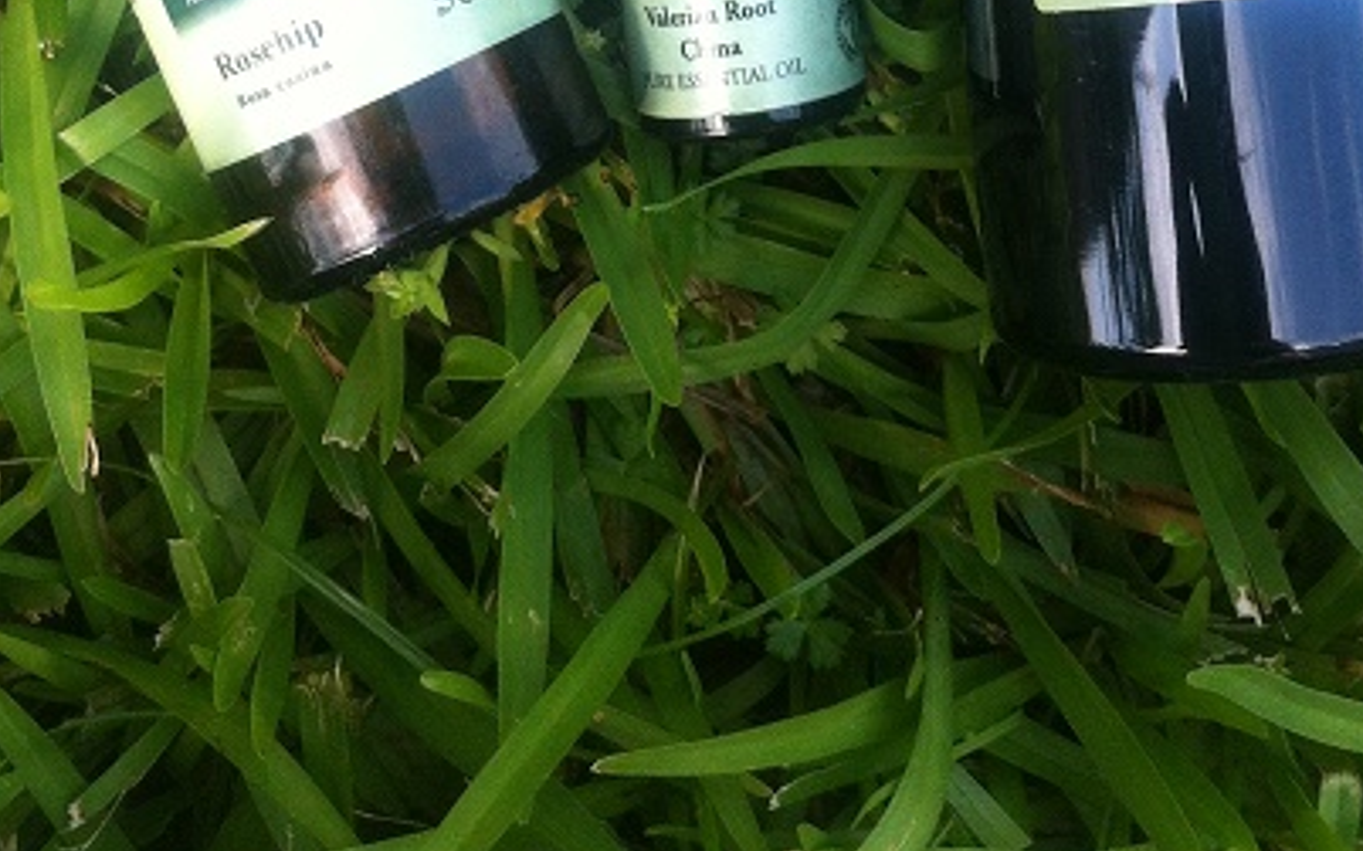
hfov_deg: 27.8
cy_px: -422
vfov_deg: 16.1
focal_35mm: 74
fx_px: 2748
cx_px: 743
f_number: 2.8
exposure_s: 1/120
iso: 125
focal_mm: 3.85
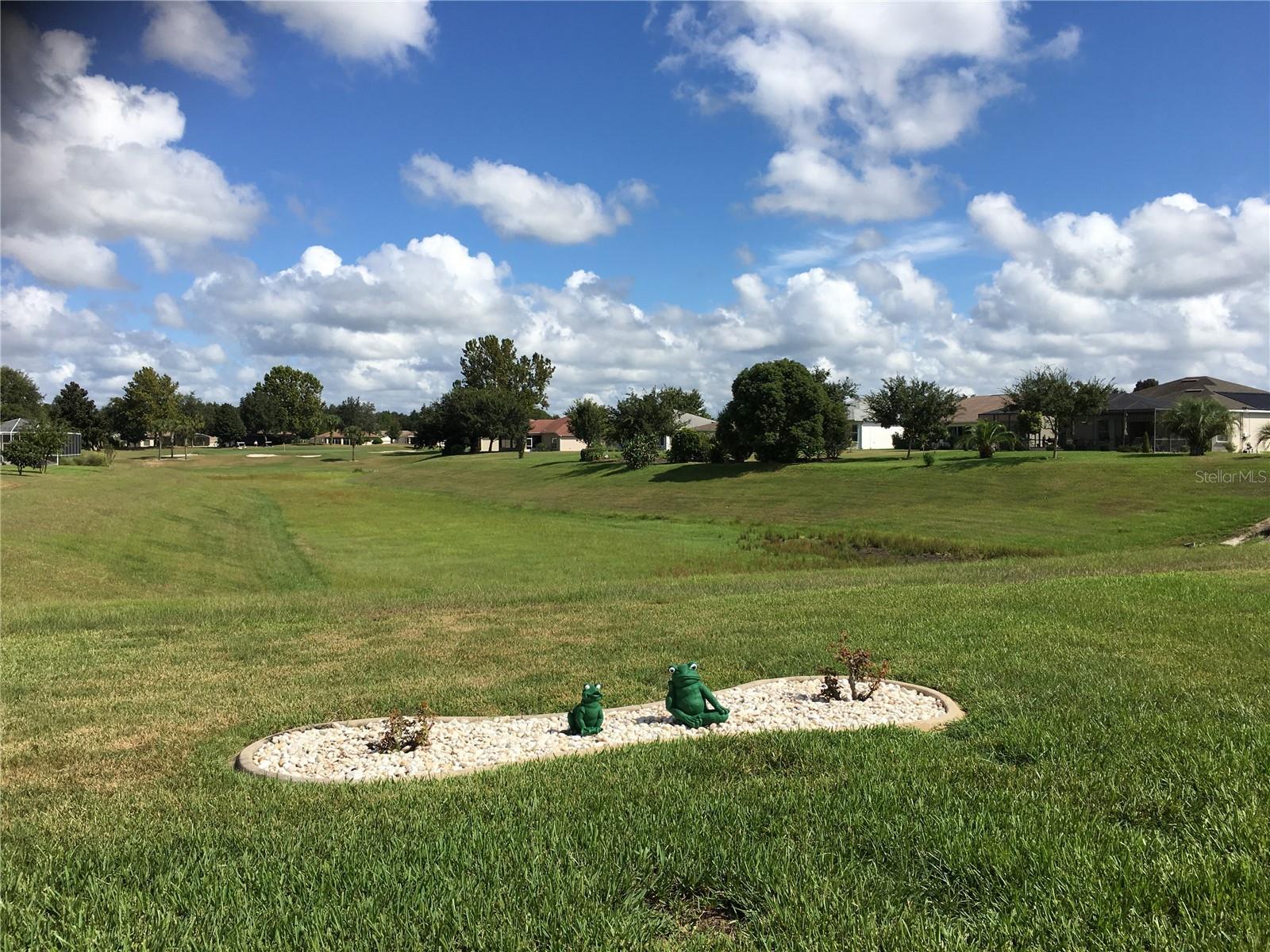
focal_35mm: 29
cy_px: 476
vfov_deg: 48.2
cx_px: 635
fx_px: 1064
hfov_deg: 61.7
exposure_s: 1/2198
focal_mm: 4.15
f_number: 2.2
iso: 25
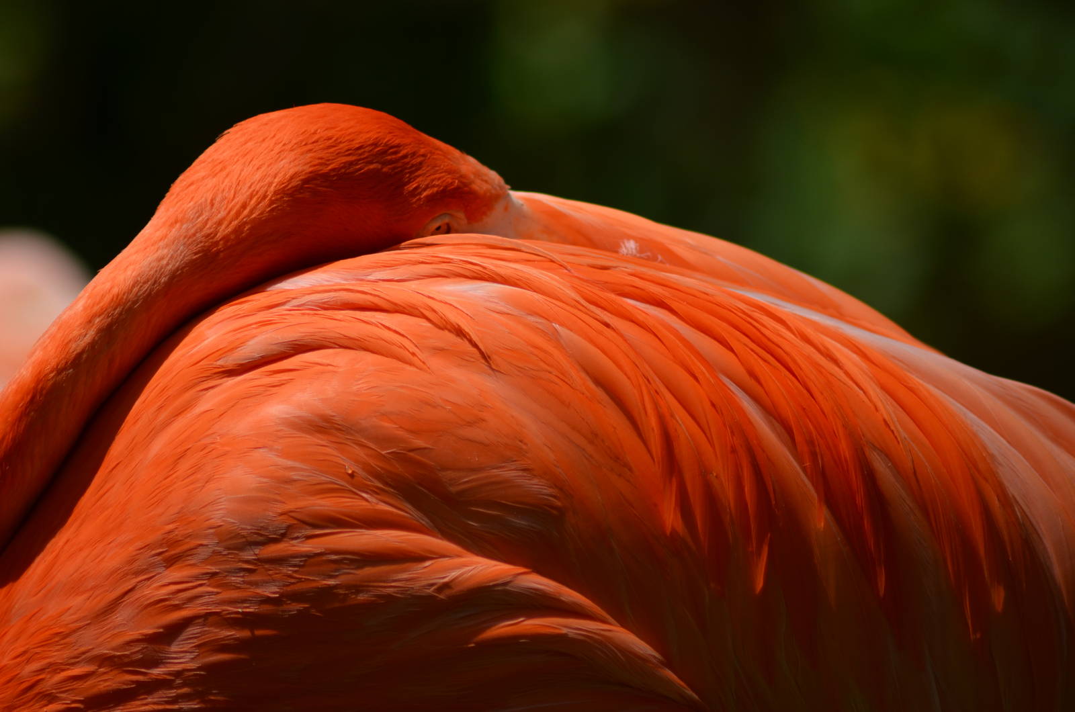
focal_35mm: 450
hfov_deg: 4.6
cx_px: 538
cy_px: 356
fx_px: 13411
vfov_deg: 3.0
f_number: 5.6
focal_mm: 300
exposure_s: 1/2000
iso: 200
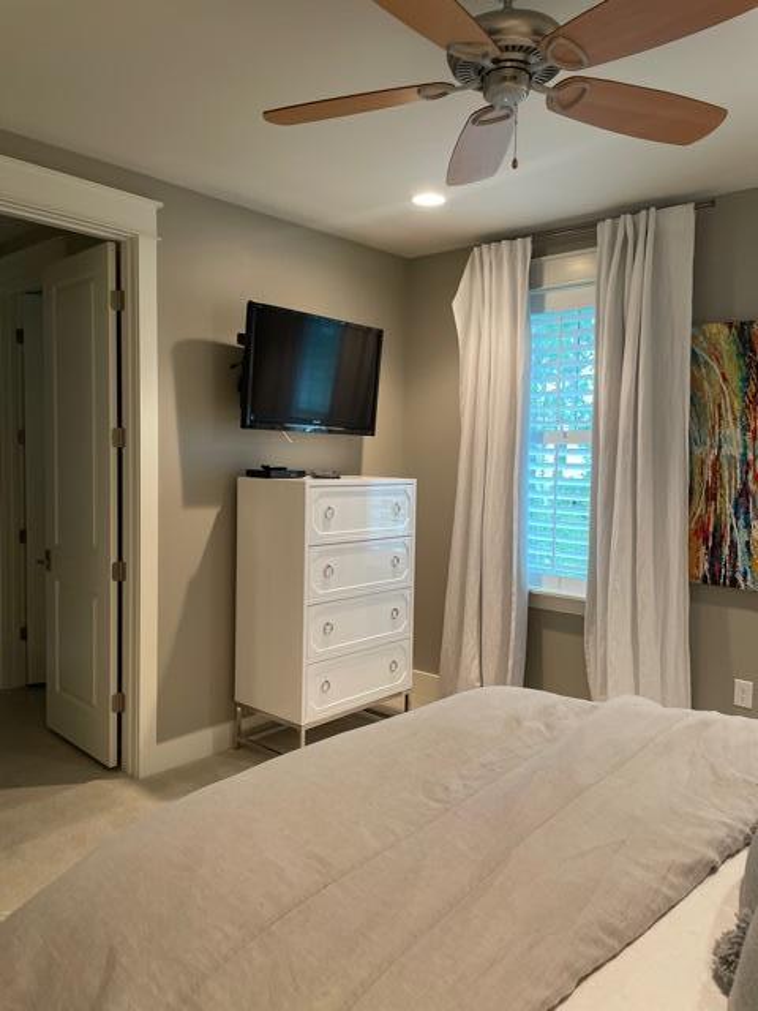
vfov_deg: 67.3
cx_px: 379
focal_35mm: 26
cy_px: 506
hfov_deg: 53.1
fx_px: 759
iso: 200
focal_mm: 4.2
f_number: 1.6
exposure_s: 1/60
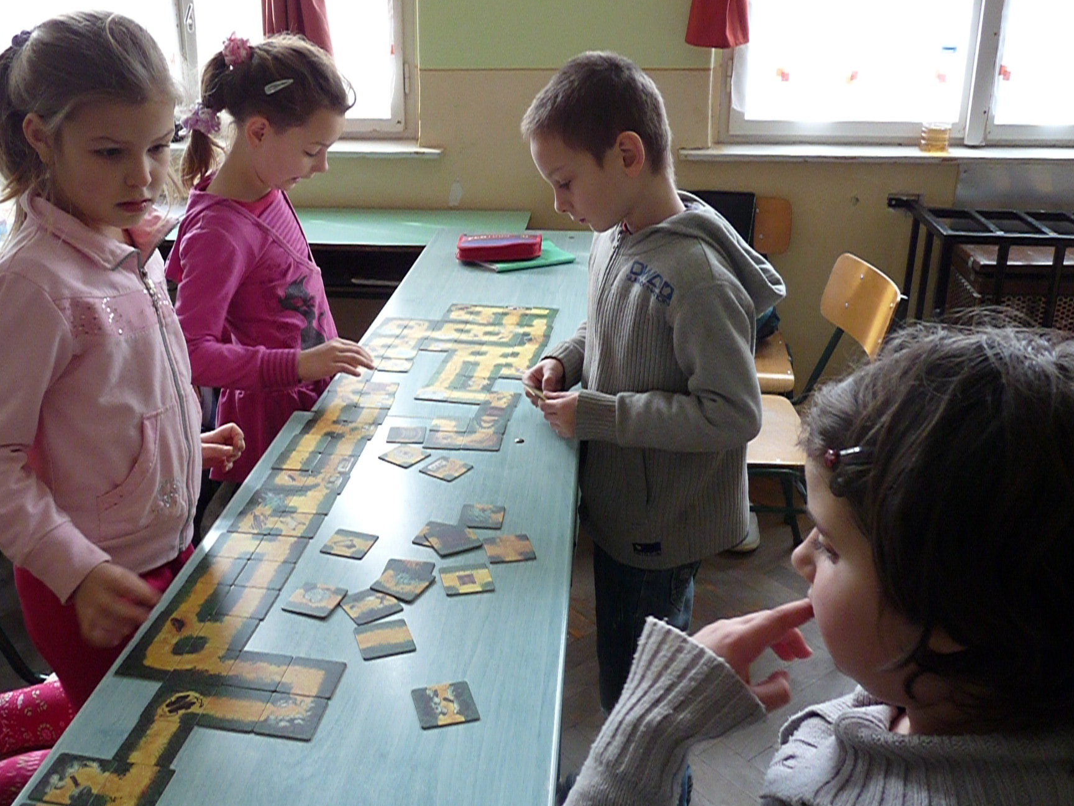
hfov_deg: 56.5
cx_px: 443
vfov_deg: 44.0
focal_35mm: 32
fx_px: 993
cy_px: 340
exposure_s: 1/80
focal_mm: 4.8
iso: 500
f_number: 2.8
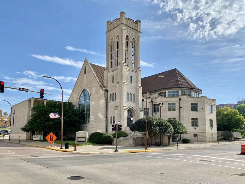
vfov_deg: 53.1
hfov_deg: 67.3
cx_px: 122
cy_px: 92
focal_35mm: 26
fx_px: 184
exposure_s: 1/4274
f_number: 1.8
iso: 32
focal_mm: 4.25
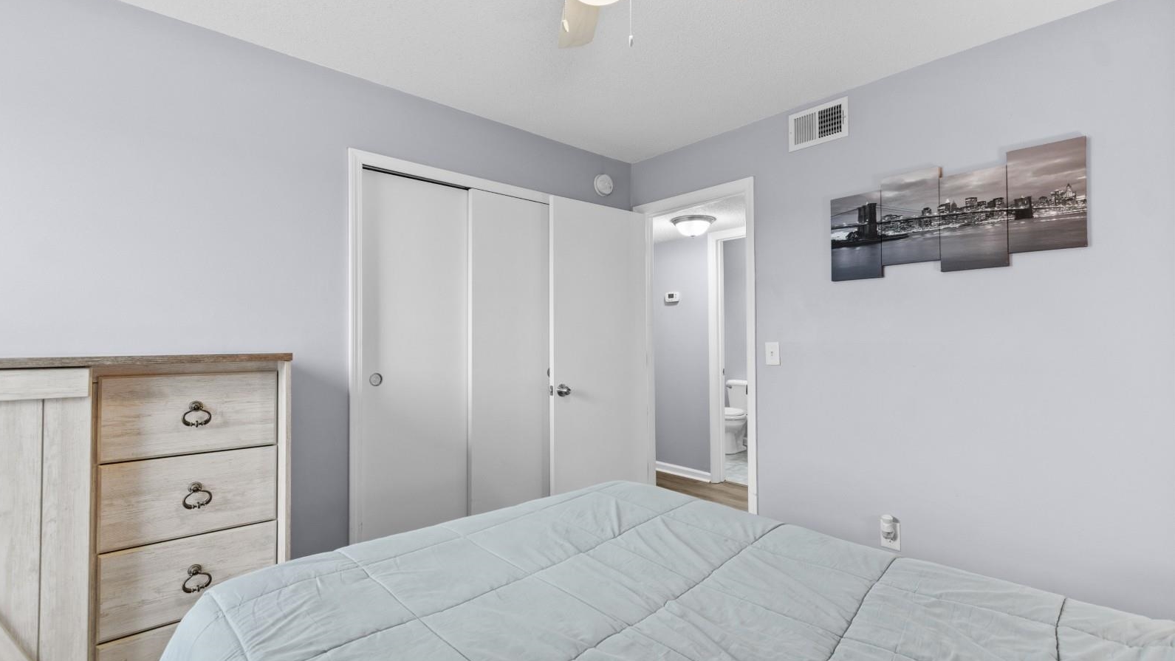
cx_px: 578
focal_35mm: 16
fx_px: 499
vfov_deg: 67.1
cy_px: 330
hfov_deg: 99.4
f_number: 4.5
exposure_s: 1/3
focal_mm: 10
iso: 100
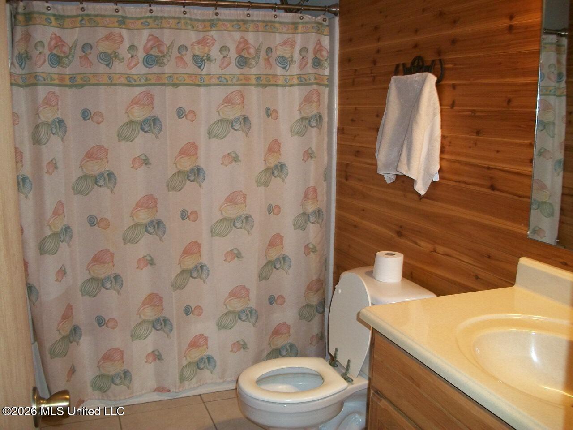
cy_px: 215
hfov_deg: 56.8
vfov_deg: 44.2
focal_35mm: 32
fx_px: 530
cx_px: 286
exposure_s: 1/30
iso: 160
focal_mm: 5.7
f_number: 2.9
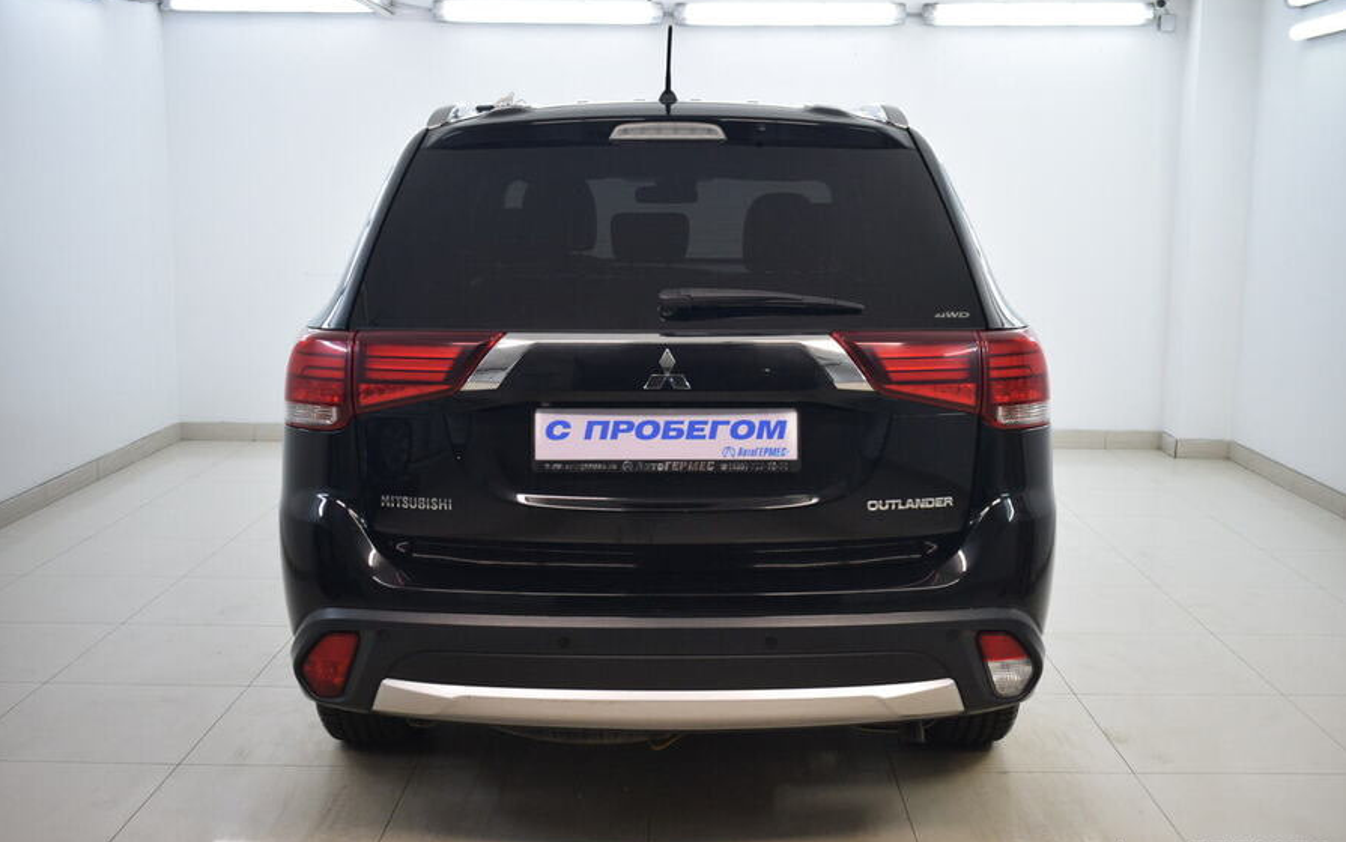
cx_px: 672
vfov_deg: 32.0
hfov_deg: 49.3
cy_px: 433
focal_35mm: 40
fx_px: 1468
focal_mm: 26
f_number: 4
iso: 1000
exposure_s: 1/100
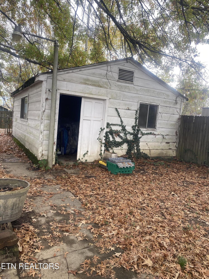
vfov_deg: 67.3
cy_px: 140
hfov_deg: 53.1
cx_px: 104
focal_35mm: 26
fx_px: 209
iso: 50
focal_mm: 4.25
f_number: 1.8
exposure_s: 1/122
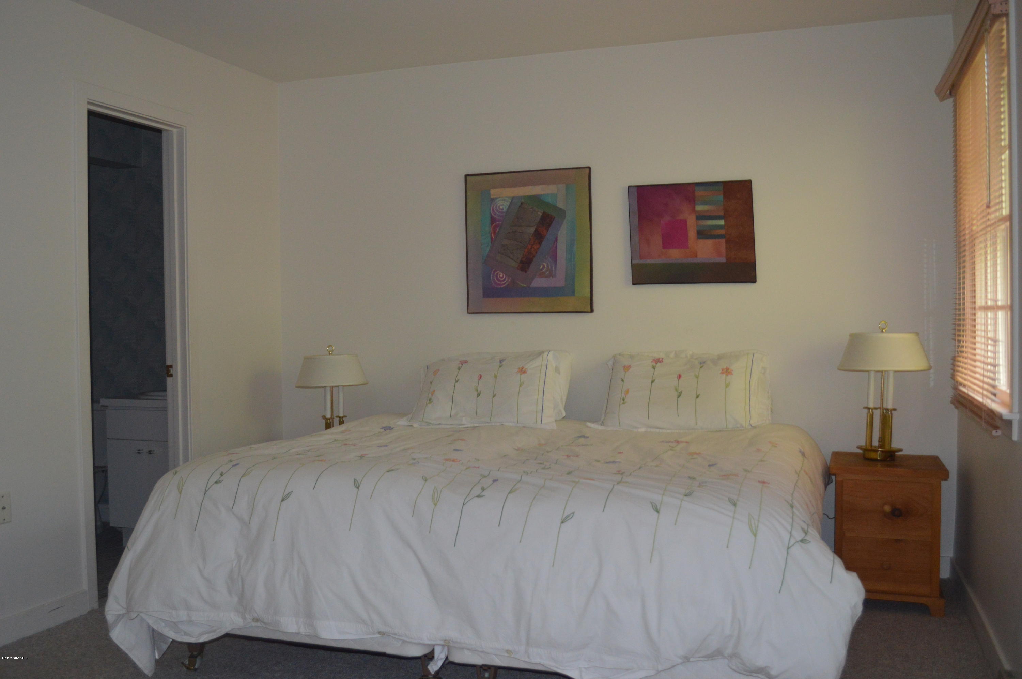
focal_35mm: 33
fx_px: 936
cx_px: 511
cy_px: 340
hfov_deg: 57.3
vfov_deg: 39.9
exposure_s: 1/60
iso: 1250
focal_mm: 22
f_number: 3.8
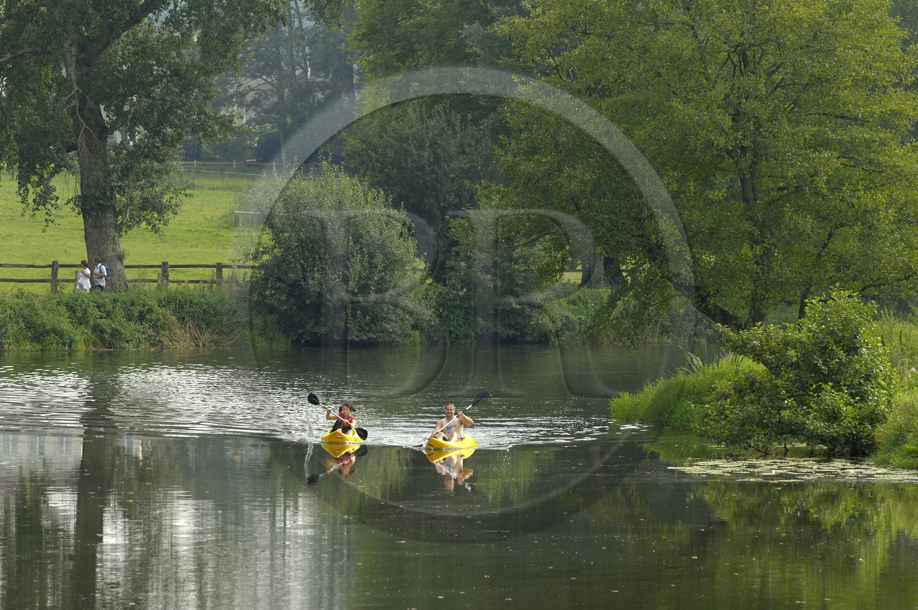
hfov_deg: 8.1
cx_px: 459
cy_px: 305
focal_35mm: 255
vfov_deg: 5.4
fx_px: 6493
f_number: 4.5
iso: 100
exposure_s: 1/250
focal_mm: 170
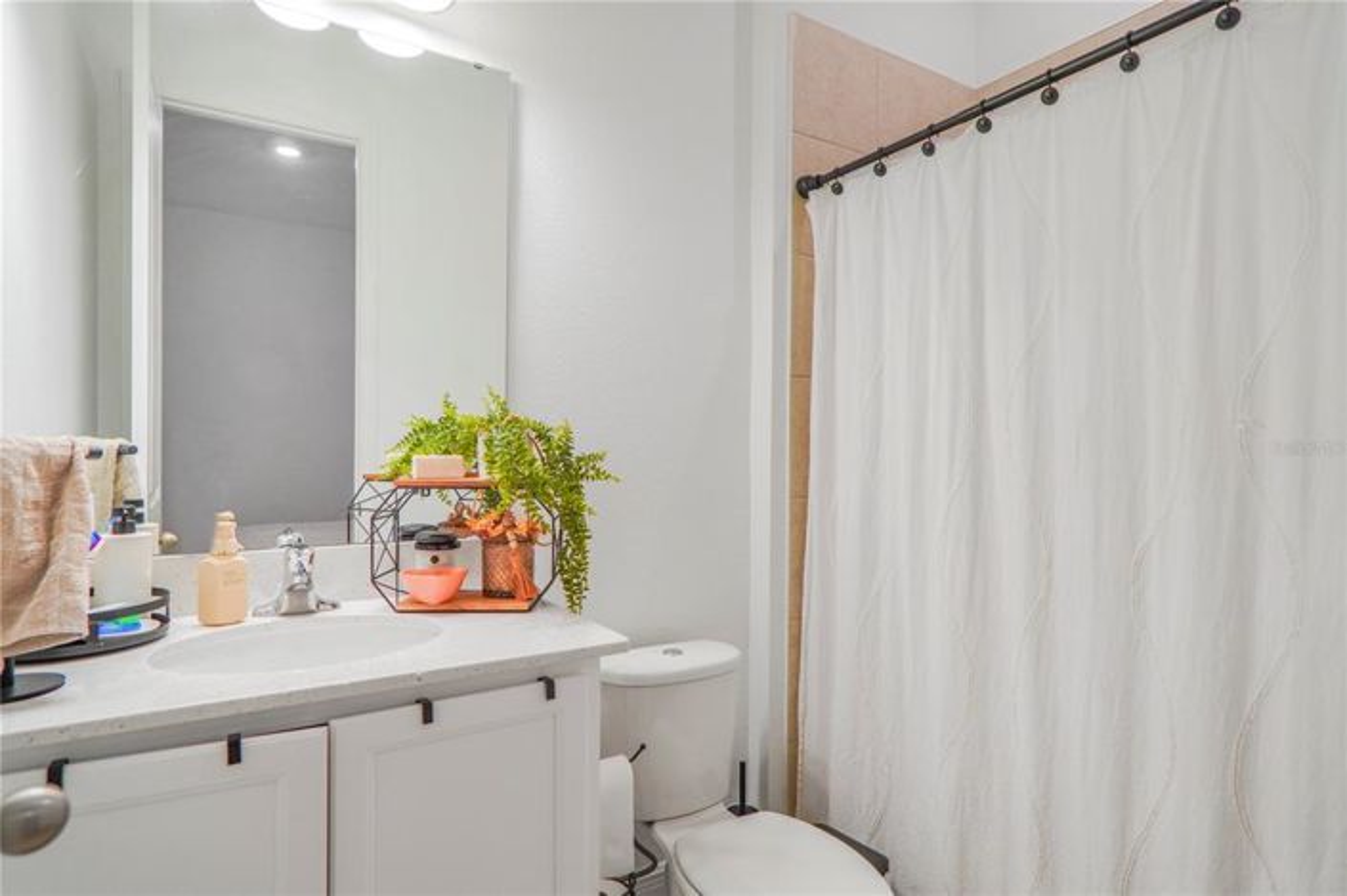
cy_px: 448
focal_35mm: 18
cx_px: 674
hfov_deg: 90.0
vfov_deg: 67.3
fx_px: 673
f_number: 2.5
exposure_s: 1/50
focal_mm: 12
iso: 100
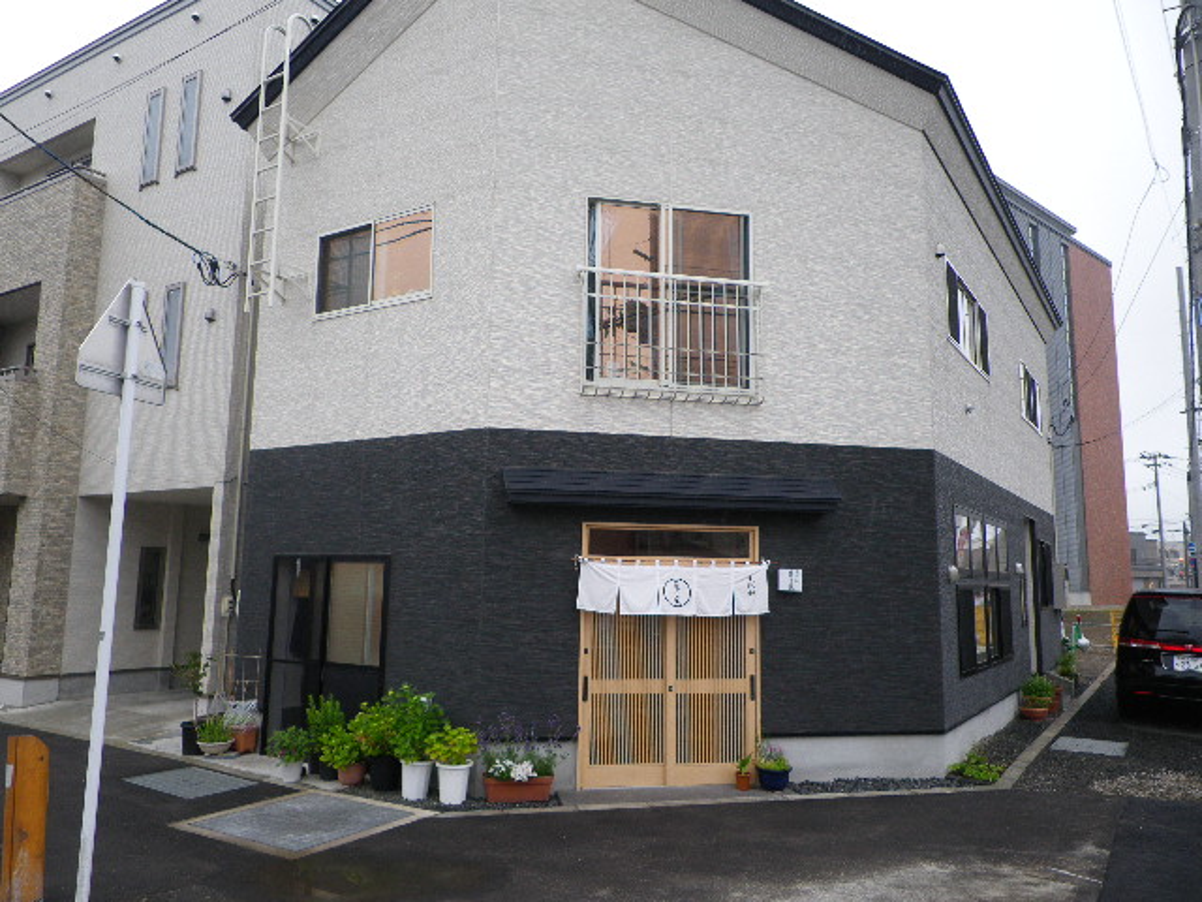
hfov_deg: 63.4
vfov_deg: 49.7
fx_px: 972
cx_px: 601
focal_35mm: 28
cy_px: 451
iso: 64
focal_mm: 4.9
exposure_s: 1/320
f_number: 2.6
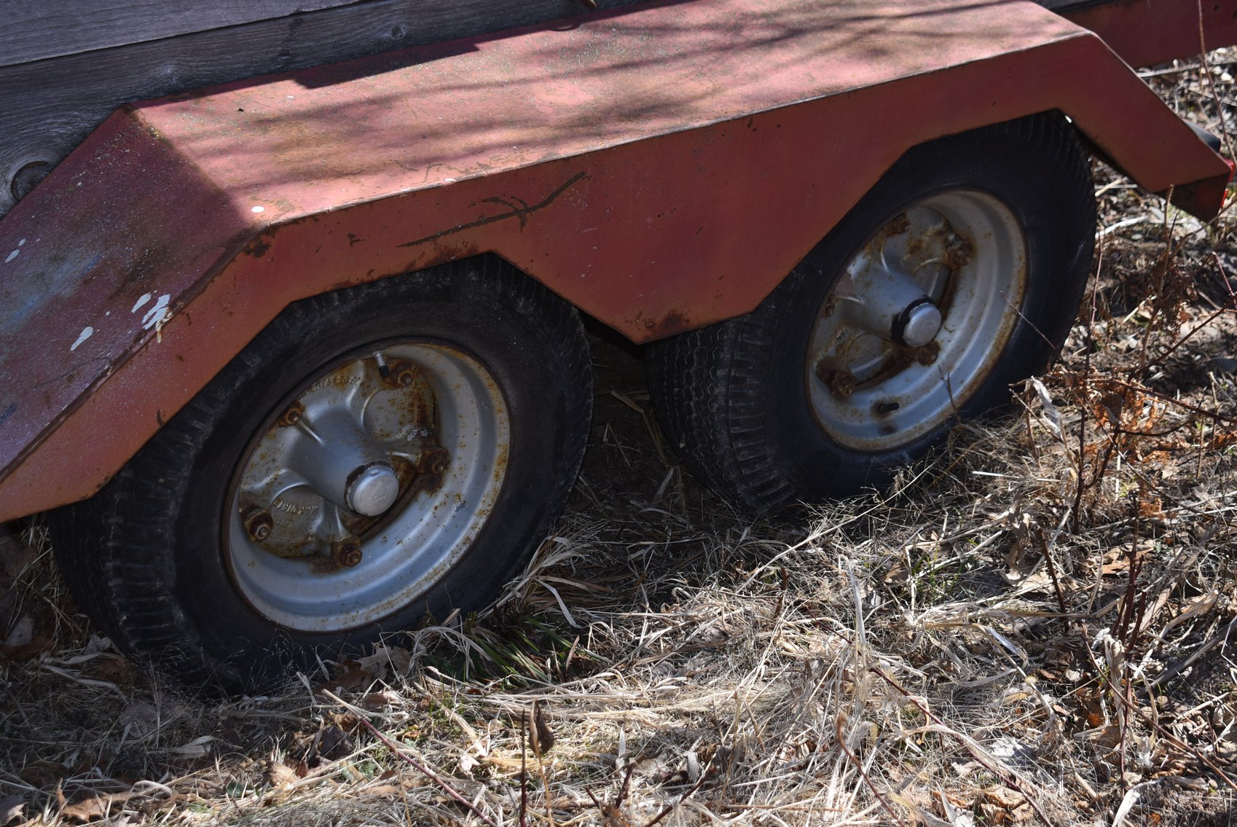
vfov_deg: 19.0
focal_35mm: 72
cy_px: 414
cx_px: 618
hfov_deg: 28.1
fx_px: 2476
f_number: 5.6
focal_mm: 48
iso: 100
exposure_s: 1/200
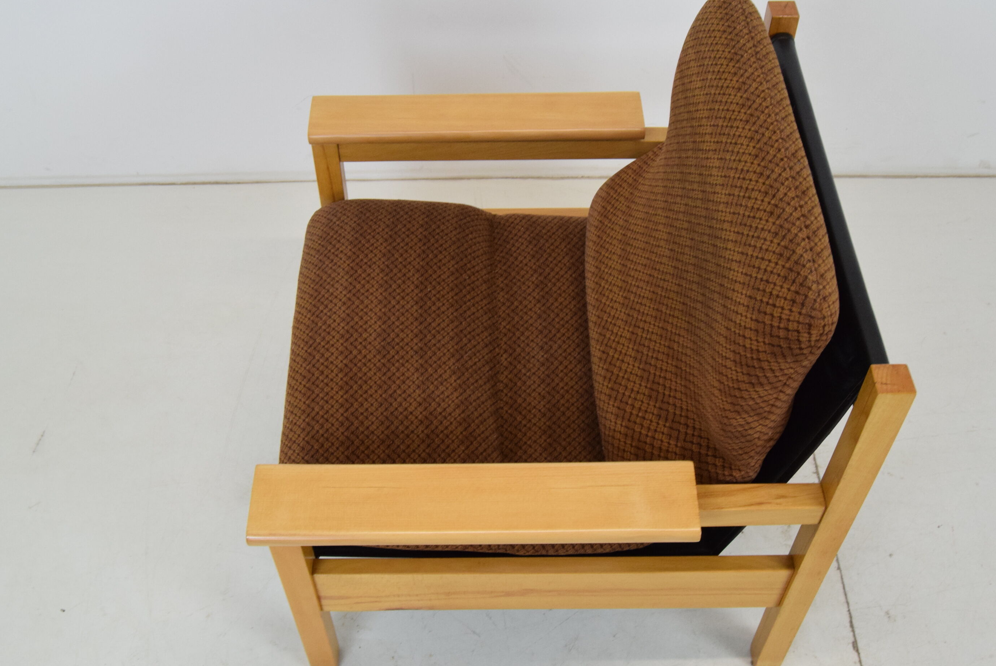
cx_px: 499
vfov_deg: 34.3
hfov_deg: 49.5
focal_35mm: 39
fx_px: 1080
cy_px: 343
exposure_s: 1/160
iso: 1600
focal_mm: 24
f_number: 6.3
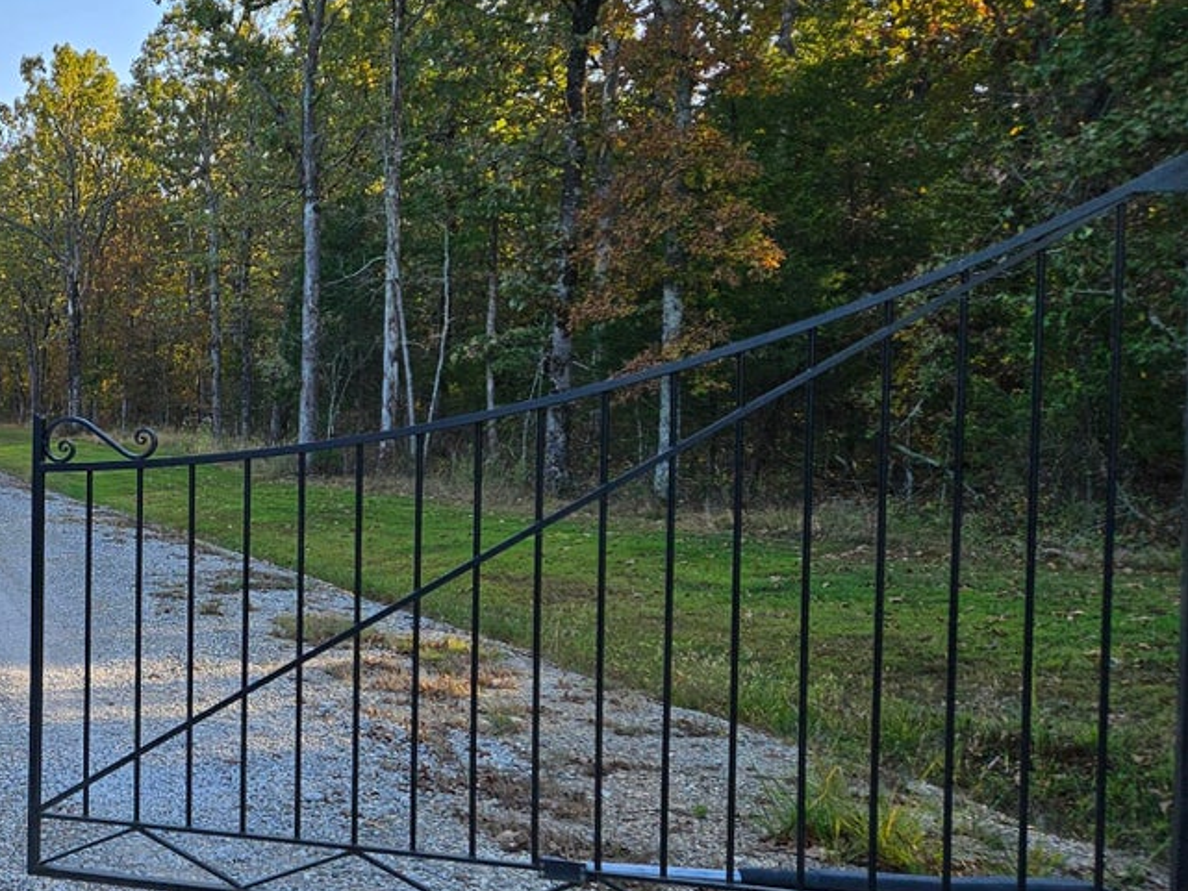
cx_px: -75
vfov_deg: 29.7
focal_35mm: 49
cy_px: 469
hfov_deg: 34.3
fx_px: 1682
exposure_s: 1/361
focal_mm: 5.4
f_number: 1.8
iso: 25
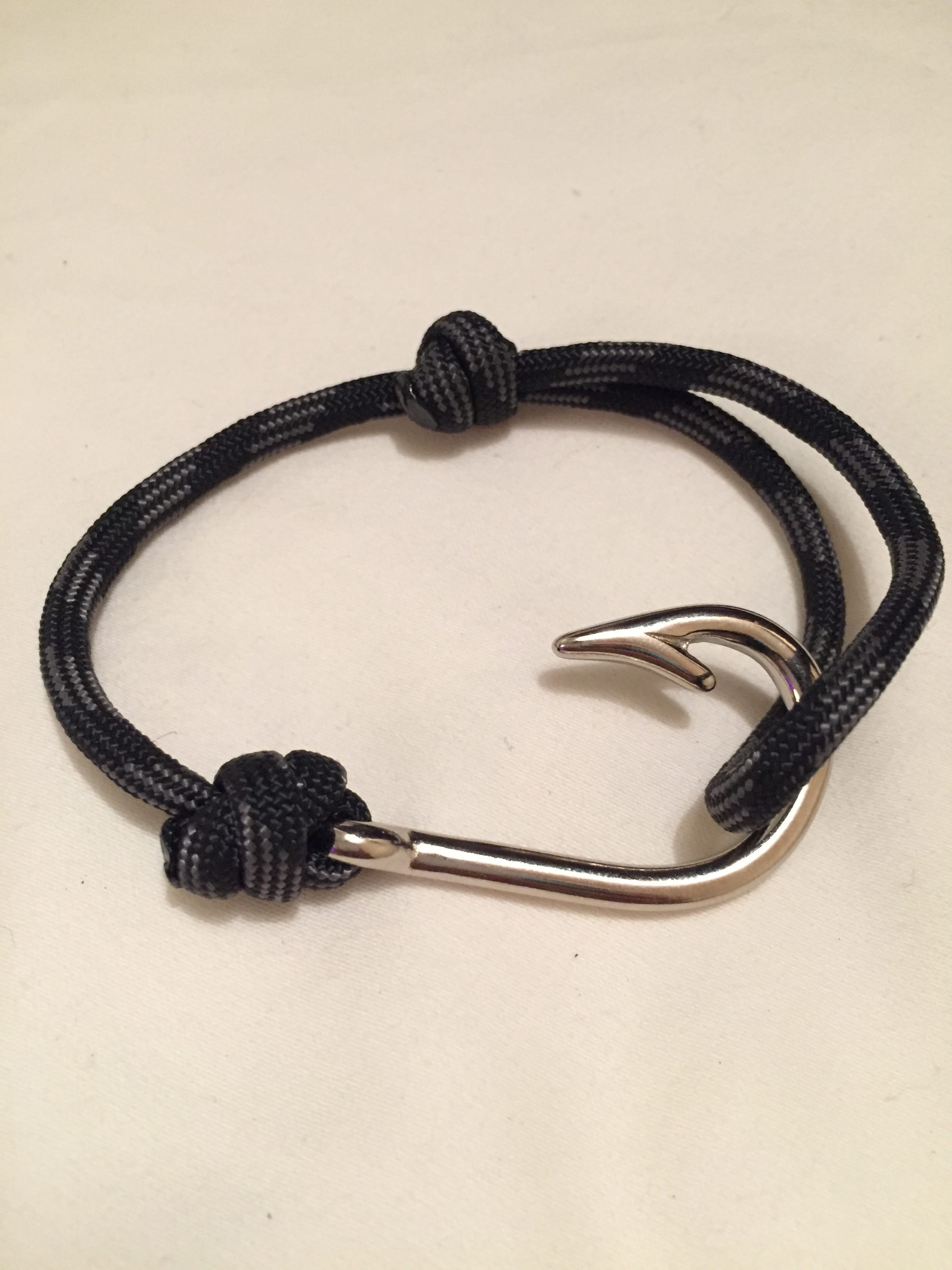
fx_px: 1063
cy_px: 635
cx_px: 476
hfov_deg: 48.2
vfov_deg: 61.7
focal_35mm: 29
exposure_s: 1/15
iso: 320
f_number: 2.2
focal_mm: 4.15
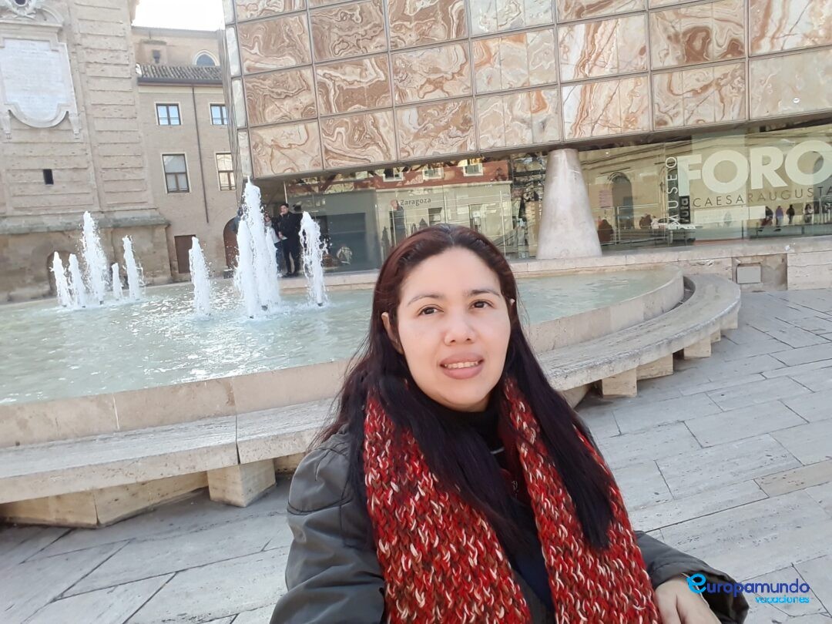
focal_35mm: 23
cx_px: 416
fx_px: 553
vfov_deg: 58.9
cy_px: 312
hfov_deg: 73.9
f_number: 2.2
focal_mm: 1.95
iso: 40
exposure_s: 1/164
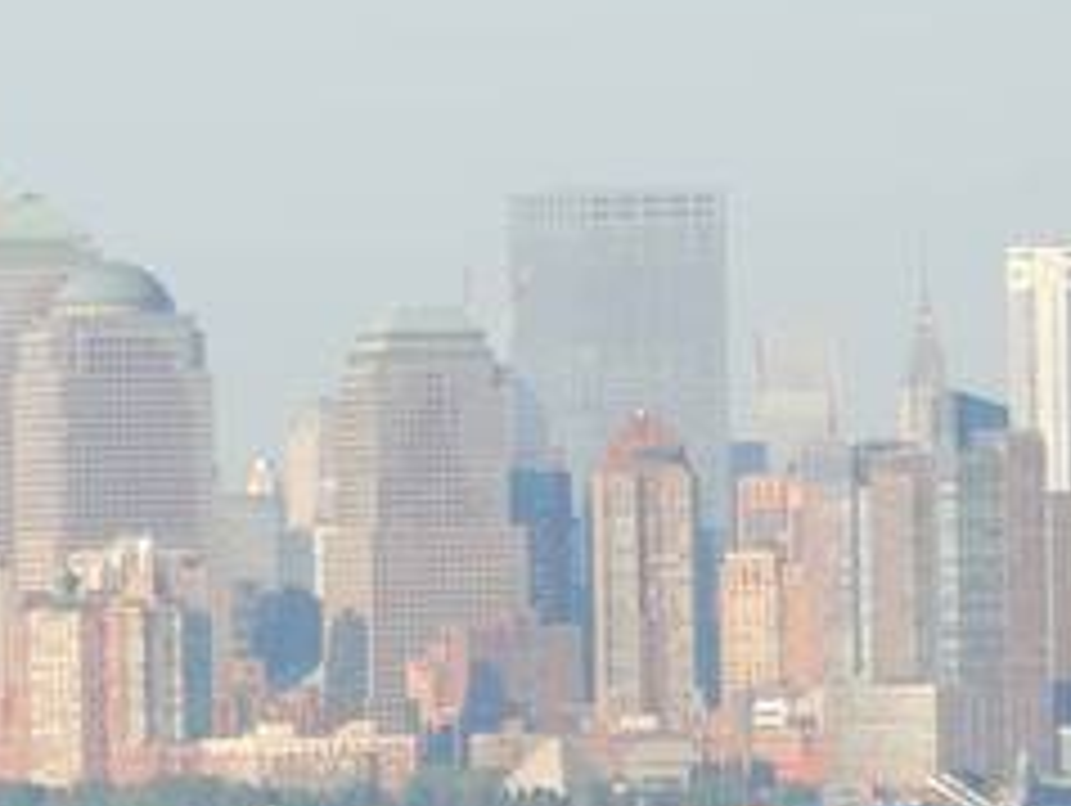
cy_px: 347
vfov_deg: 1.8
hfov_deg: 2.3
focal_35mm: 848
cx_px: 310
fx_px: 26263
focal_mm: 200
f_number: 5.6
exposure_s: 1/320
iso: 140
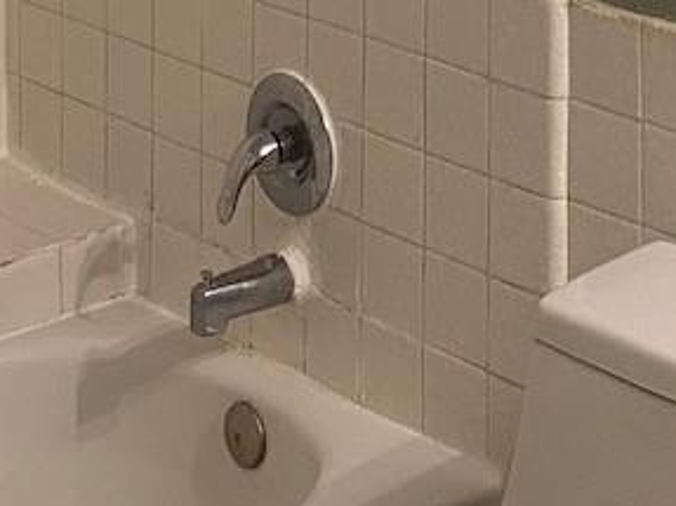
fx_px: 2264
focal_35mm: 116
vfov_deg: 11.5
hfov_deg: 16.7
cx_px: 634
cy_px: -490
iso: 320
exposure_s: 1/60
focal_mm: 4.25
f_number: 1.8
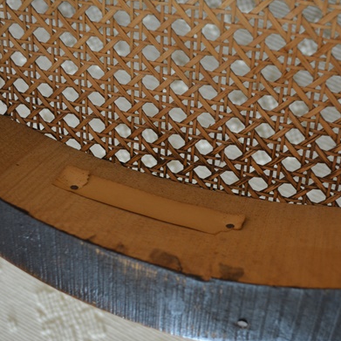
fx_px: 524
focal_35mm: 47
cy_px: 168
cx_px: 192
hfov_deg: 36.0
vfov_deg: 36.1
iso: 800
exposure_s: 1/30
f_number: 4
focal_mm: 24
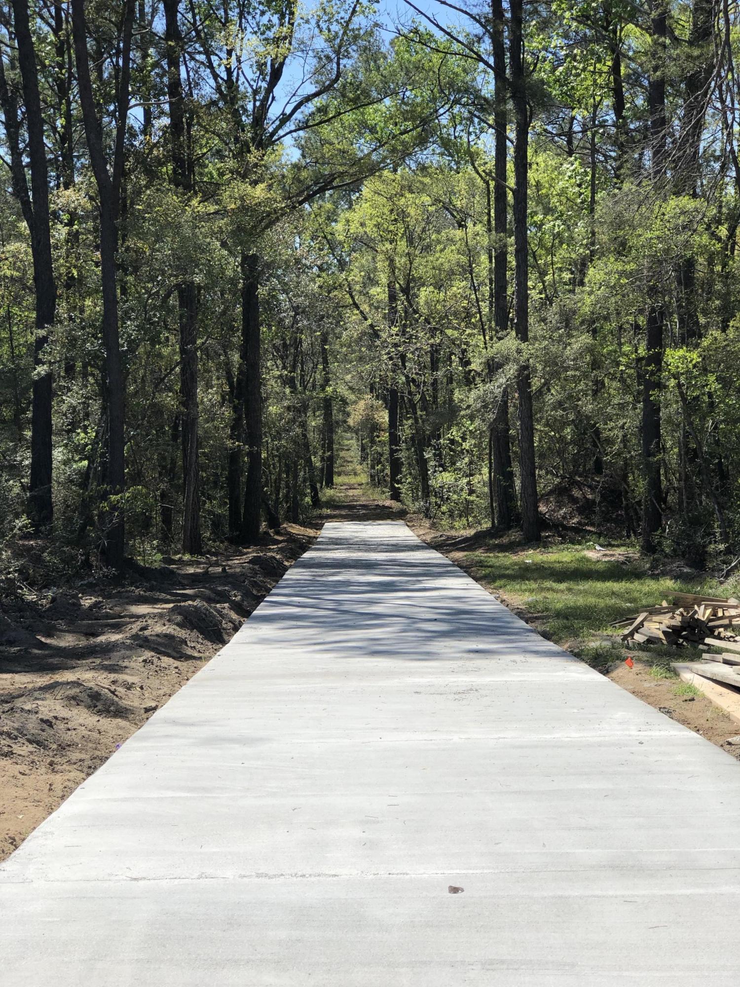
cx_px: 370
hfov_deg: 25.7
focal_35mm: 57
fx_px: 1625
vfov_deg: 33.8
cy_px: 494
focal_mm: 6.6
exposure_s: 1/906
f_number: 2.8
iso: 20
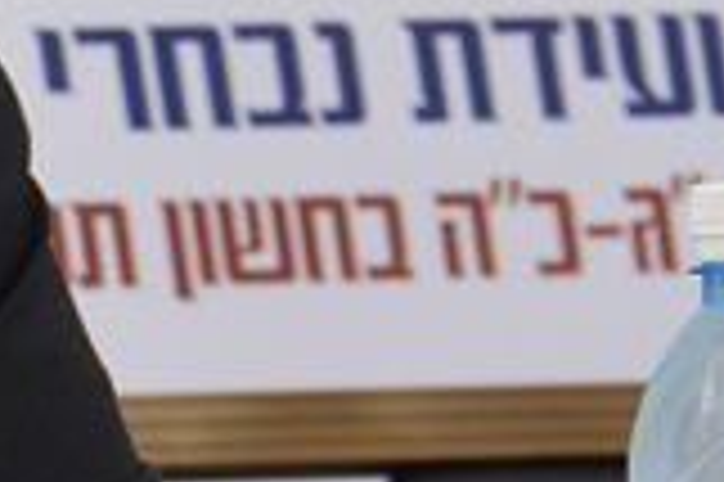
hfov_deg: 2.8
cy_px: -167
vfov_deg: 1.8
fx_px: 14947
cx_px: -989
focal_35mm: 744
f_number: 8
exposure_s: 1/100
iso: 800
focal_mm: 78
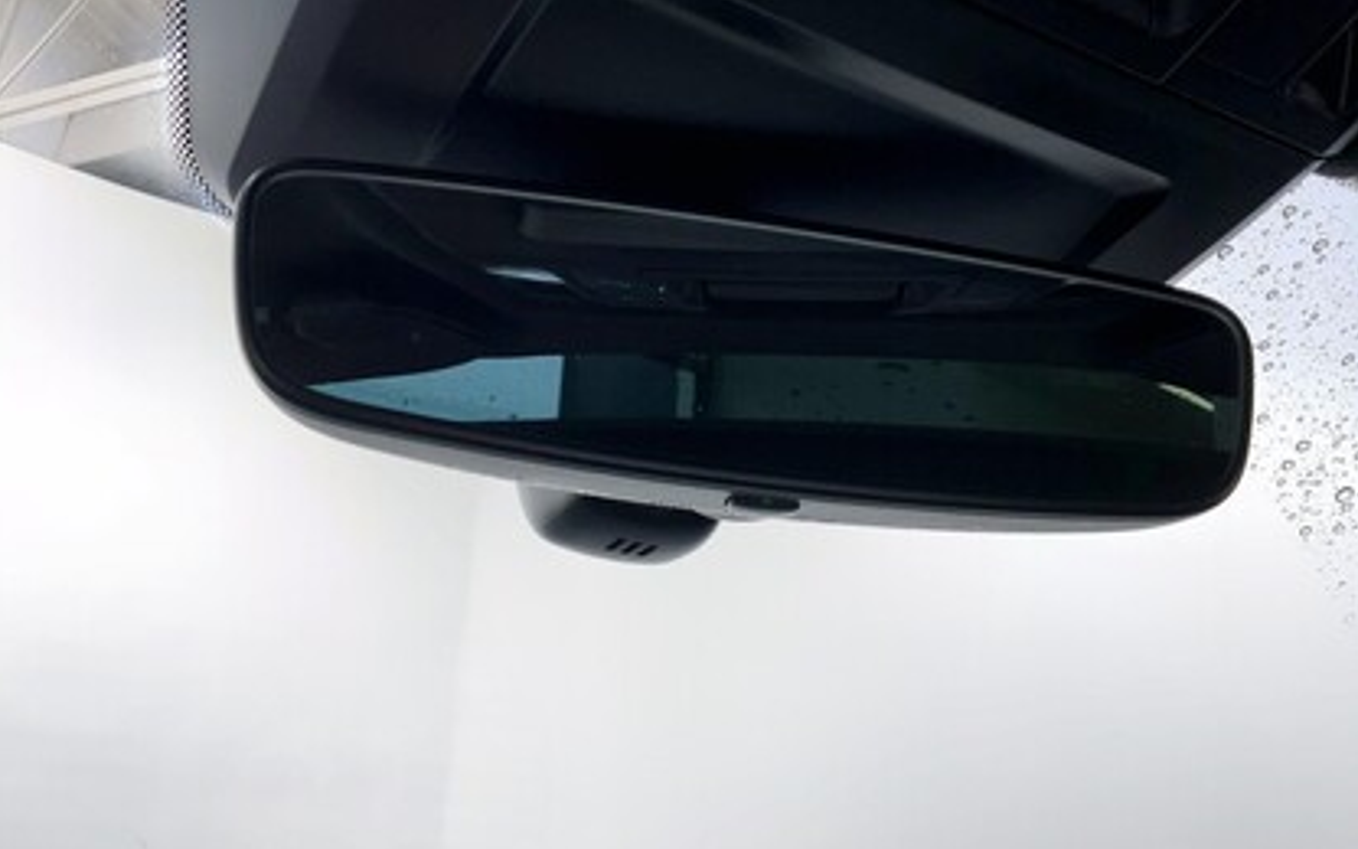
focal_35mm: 31
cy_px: 403
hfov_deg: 61.2
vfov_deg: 40.6
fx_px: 1147
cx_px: 676
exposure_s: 1/130
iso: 16
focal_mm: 3
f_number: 1.8
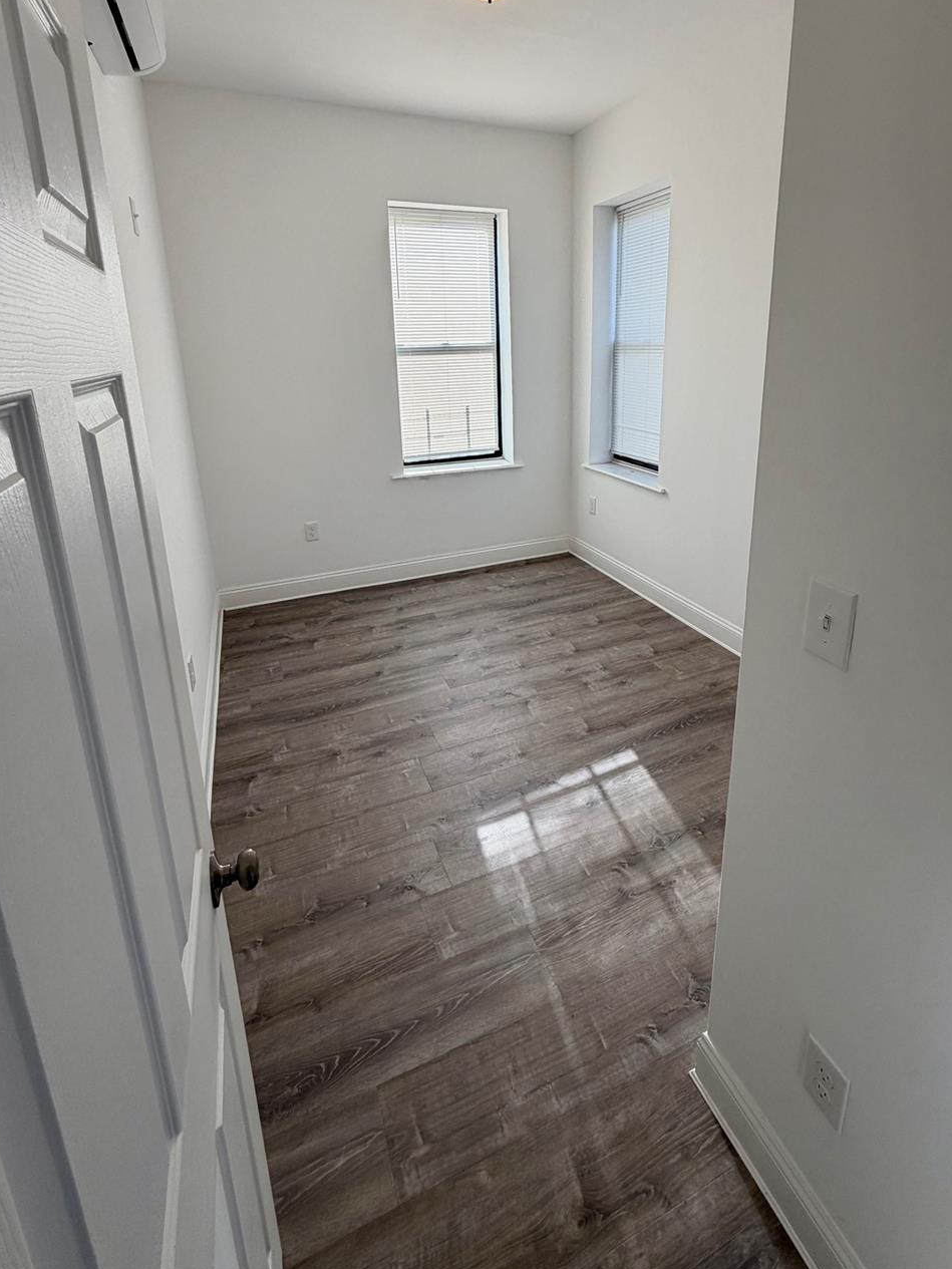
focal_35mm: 17
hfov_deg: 74.7
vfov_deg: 89.8
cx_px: 505
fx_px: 623
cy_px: 503
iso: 50
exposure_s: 1/183
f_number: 2.2
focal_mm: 2.22
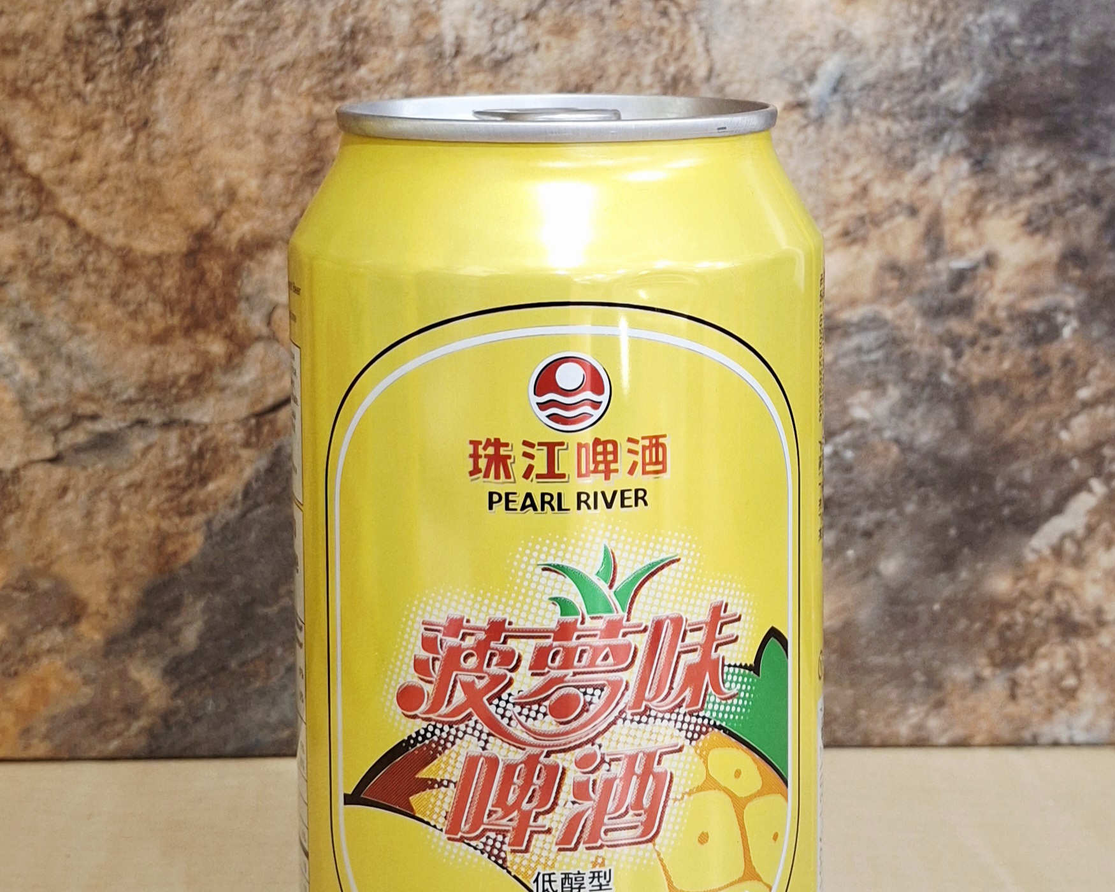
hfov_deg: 54.2
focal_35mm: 33
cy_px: 535
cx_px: 555
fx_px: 1089
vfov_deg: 44.3
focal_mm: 4.69
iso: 320
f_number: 1.8
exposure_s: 1/30
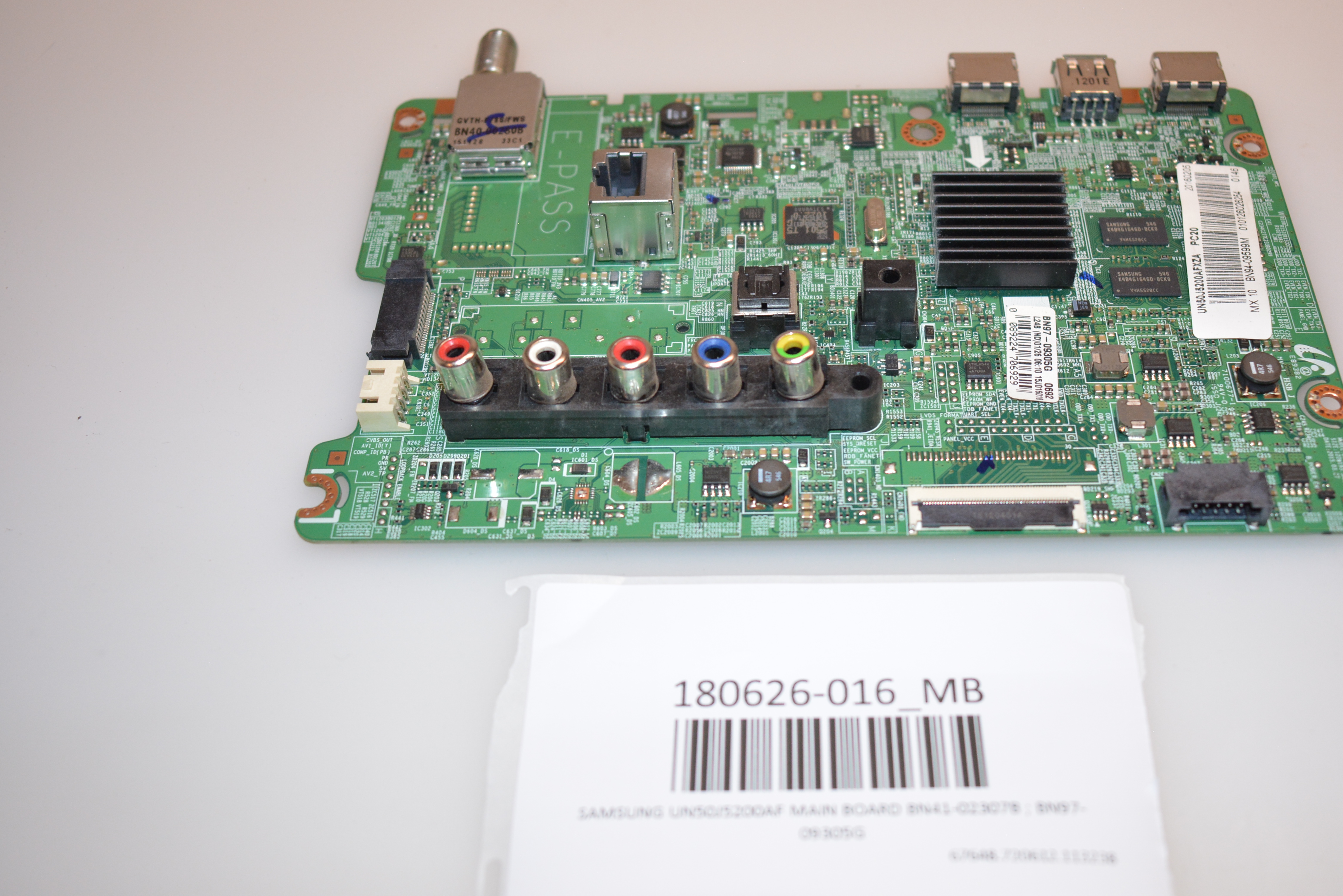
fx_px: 1514
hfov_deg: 47.7
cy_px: 425
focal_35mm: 41
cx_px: 760
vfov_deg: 33.0
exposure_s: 1/200
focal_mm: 23
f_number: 3.8
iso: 800
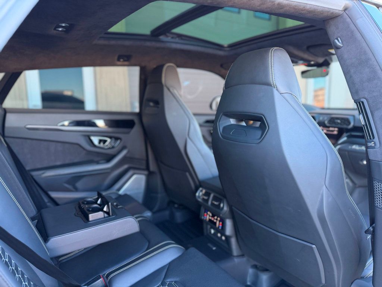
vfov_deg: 56.8
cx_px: 191
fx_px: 265
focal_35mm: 24
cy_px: 144
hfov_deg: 71.6
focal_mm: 6.76
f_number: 1.78
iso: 200
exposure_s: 1/121
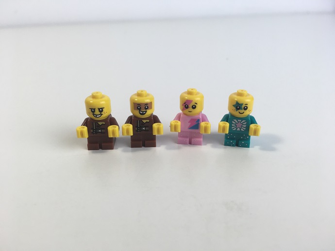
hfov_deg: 61.7
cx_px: 168
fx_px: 281
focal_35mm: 29
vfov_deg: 48.2
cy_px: 126
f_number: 2.2
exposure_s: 1/100
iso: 32
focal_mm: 4.15
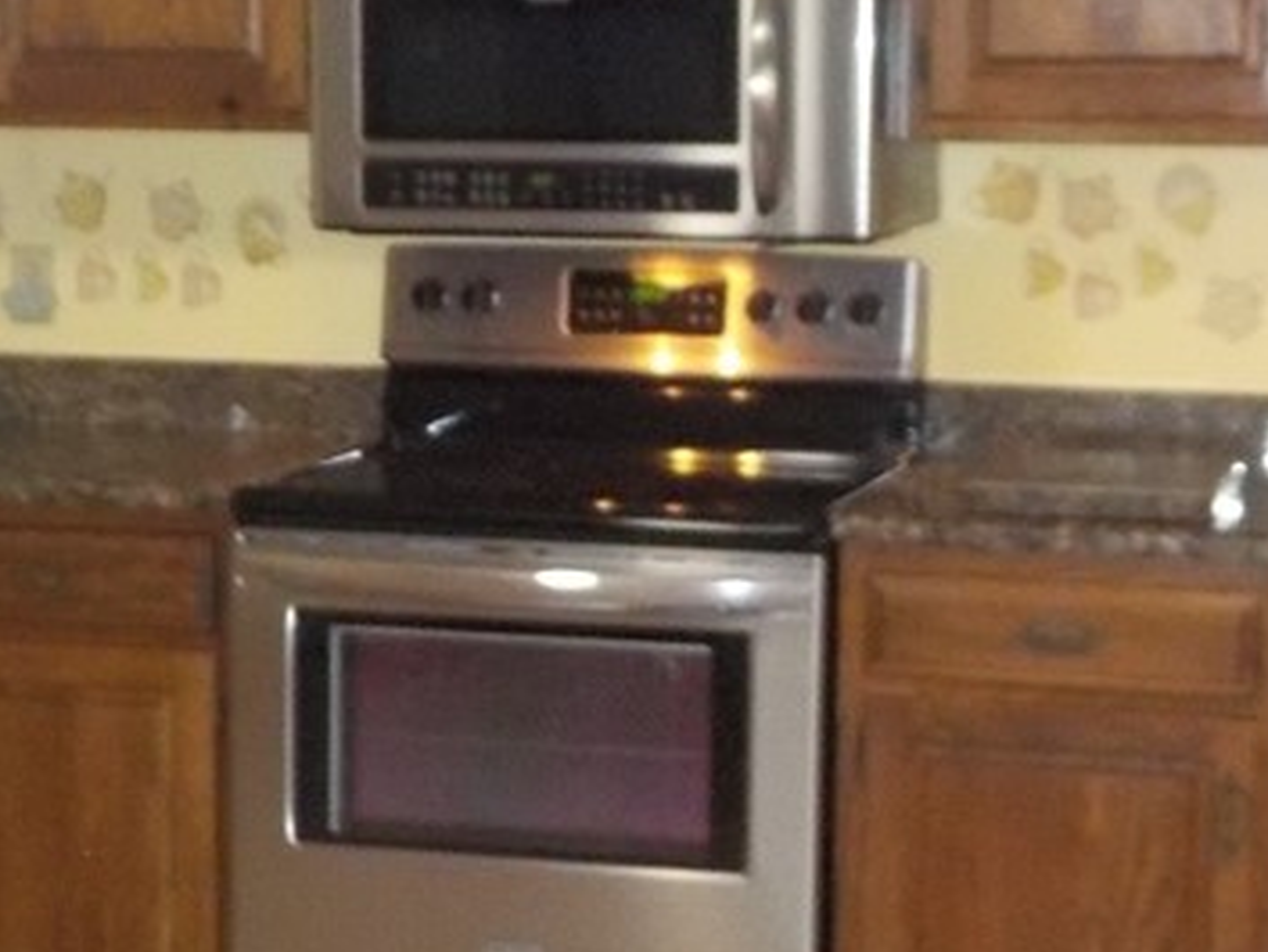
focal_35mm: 87
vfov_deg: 17.0
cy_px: 507
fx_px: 3188
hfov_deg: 22.5
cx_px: 682
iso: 640
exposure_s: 1/15
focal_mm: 4.1
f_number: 3.3
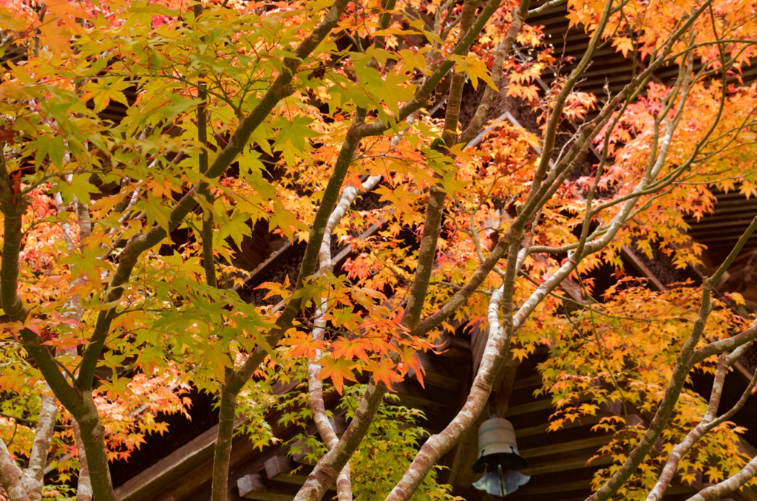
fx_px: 1731
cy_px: 250
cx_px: 378
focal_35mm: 82
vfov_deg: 16.5
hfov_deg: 24.7
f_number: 11
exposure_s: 1/30
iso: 400
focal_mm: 55
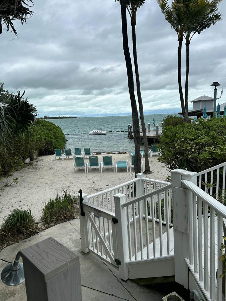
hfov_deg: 53.1
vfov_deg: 67.3
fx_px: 226
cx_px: 113
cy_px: 150
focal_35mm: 26
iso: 50
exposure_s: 1/2762
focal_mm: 5.7
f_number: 1.5
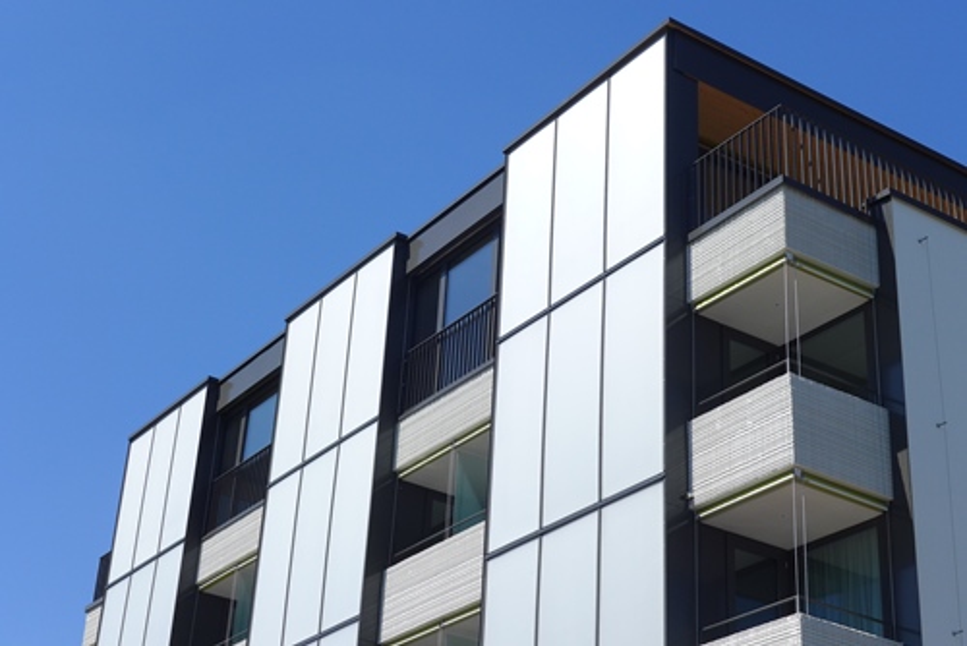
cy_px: 323
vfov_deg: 21.6
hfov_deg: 31.9
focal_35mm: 63
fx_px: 1693
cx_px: 484
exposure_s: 1/2000
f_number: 3.5
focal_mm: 11.8
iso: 80
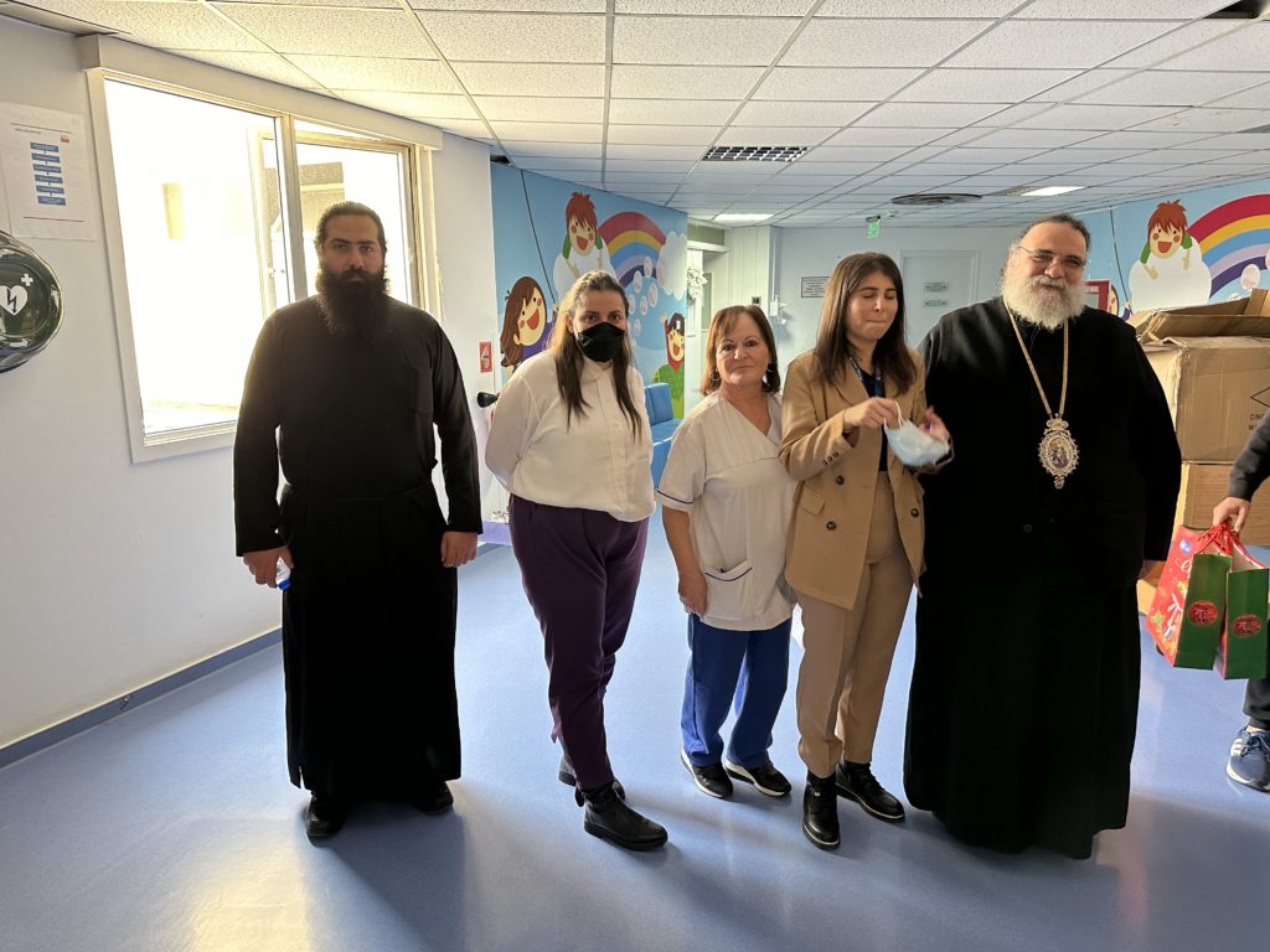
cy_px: 476
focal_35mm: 24
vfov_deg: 56.8
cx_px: 635
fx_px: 881
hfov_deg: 71.6
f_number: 1.78
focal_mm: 6.86
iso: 250
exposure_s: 1/50
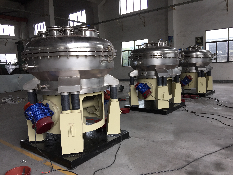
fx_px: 195
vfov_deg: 48.2
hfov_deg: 61.7
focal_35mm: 29
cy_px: 88
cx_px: 116
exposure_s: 1/120
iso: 40
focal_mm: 4.15
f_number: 2.2
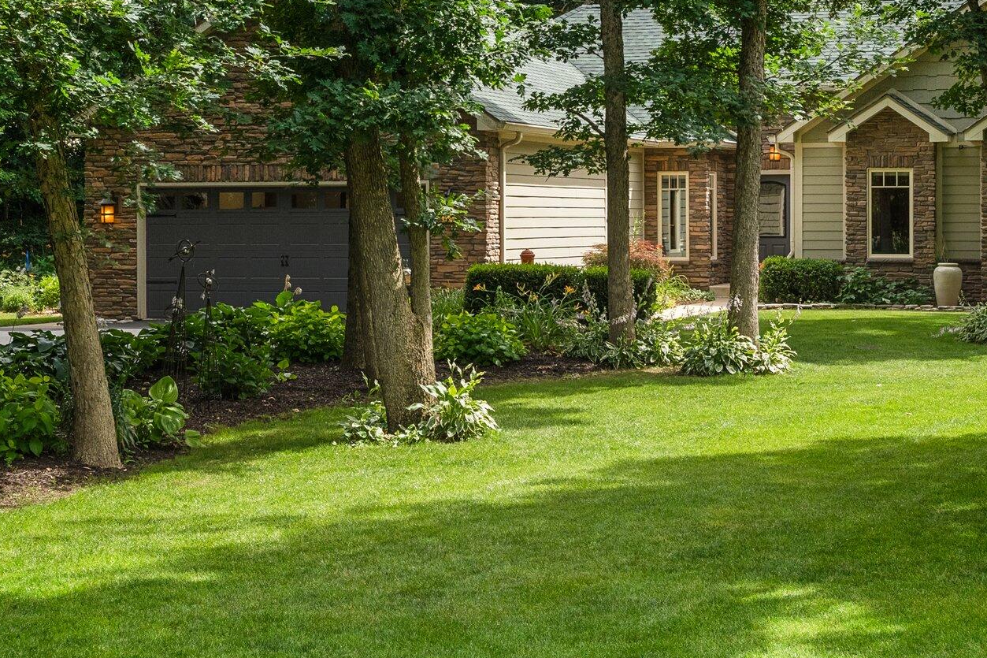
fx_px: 2330
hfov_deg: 23.9
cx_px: 606
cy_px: 193
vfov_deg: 16.0
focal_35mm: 85
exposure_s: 1/60
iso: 640
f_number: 9
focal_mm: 35
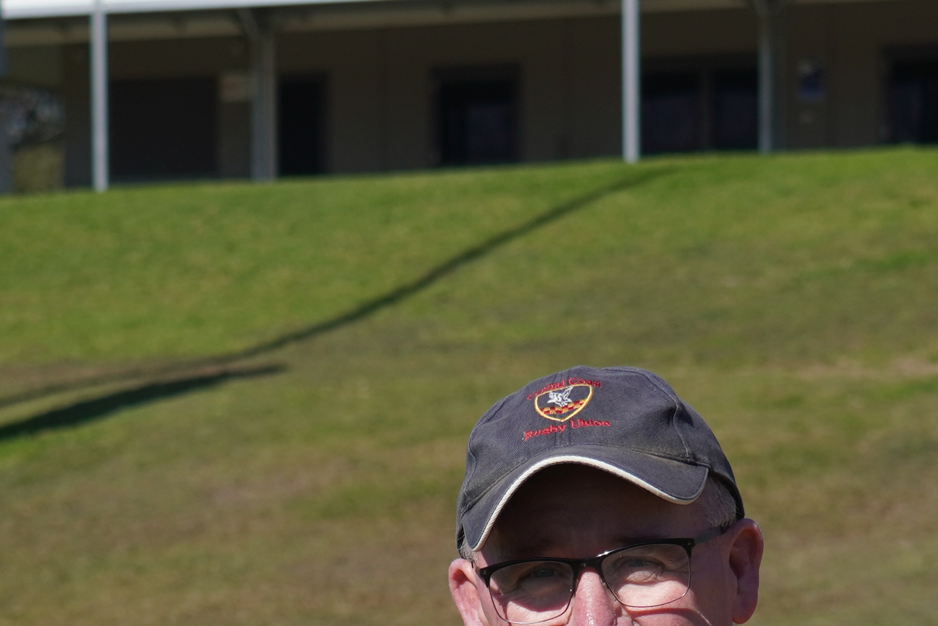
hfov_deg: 10.2
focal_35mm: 201
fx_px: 5233
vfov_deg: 6.8
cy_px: 881
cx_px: 610
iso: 100
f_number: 4.5
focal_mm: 37
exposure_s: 1/1000
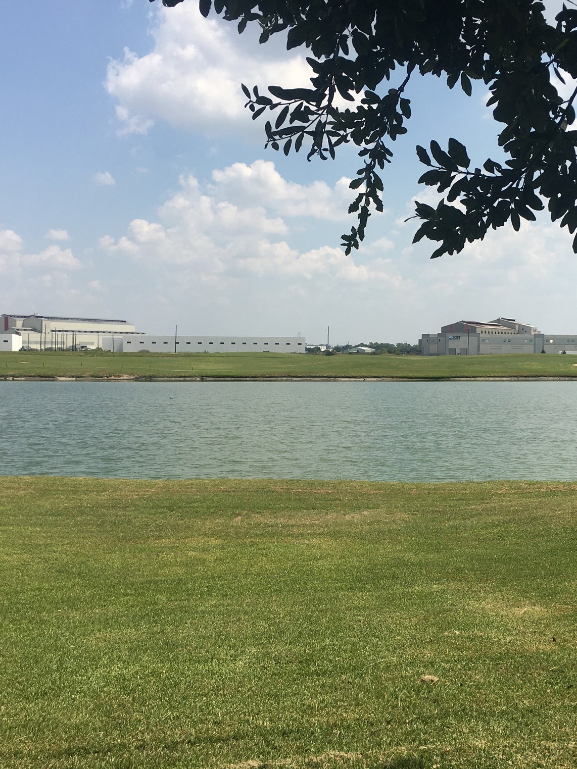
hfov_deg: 36.5
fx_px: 867
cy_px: 383
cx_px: 374
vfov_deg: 47.9
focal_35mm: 39
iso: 25
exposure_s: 1/2404
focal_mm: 4.15
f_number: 2.2
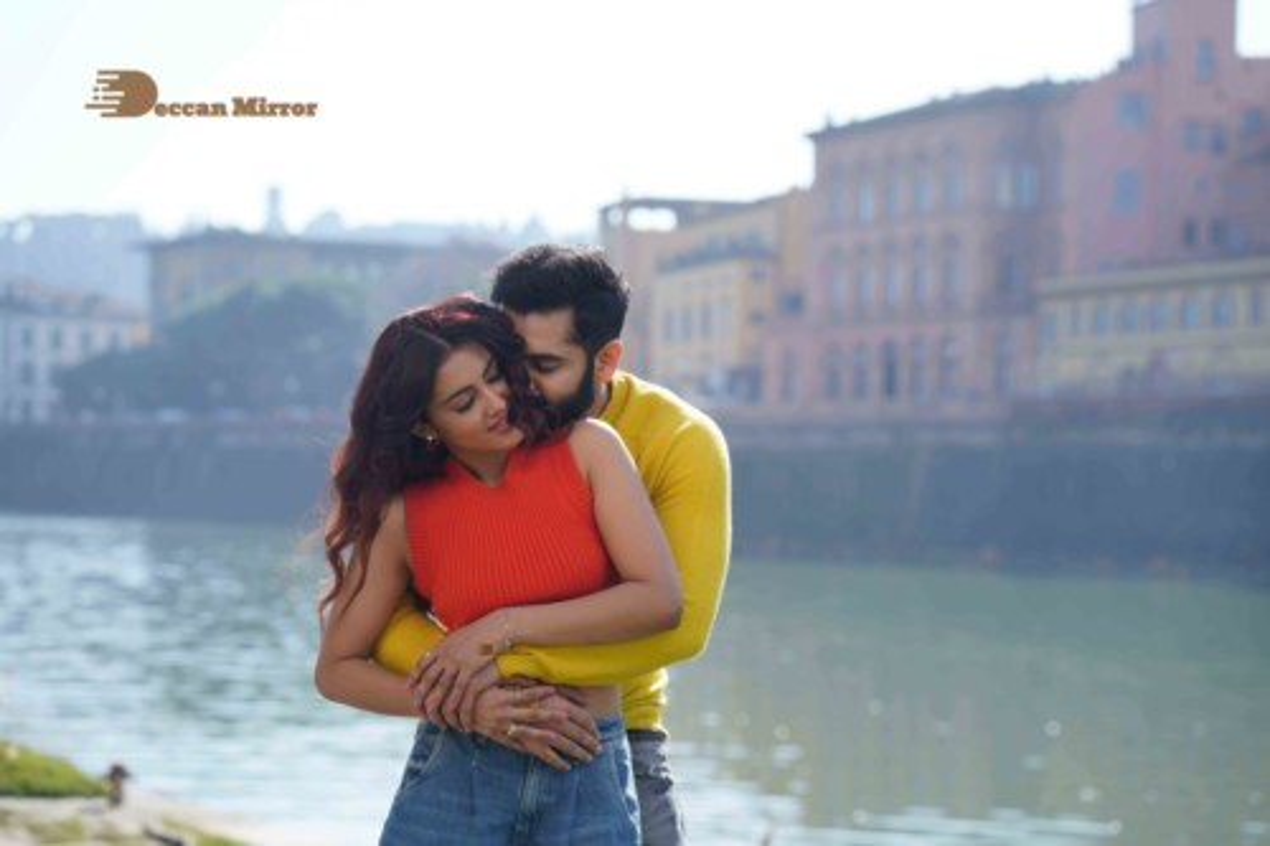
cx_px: 635
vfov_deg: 16.1
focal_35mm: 85
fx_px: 2997
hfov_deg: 23.9
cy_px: 423
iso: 100
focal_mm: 85
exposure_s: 1/640
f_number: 3.5
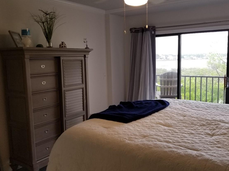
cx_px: 122
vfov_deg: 42.9
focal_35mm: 33
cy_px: 82
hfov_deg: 55.3
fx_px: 218
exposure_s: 1/120
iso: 64
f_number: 1.7
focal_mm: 4.3
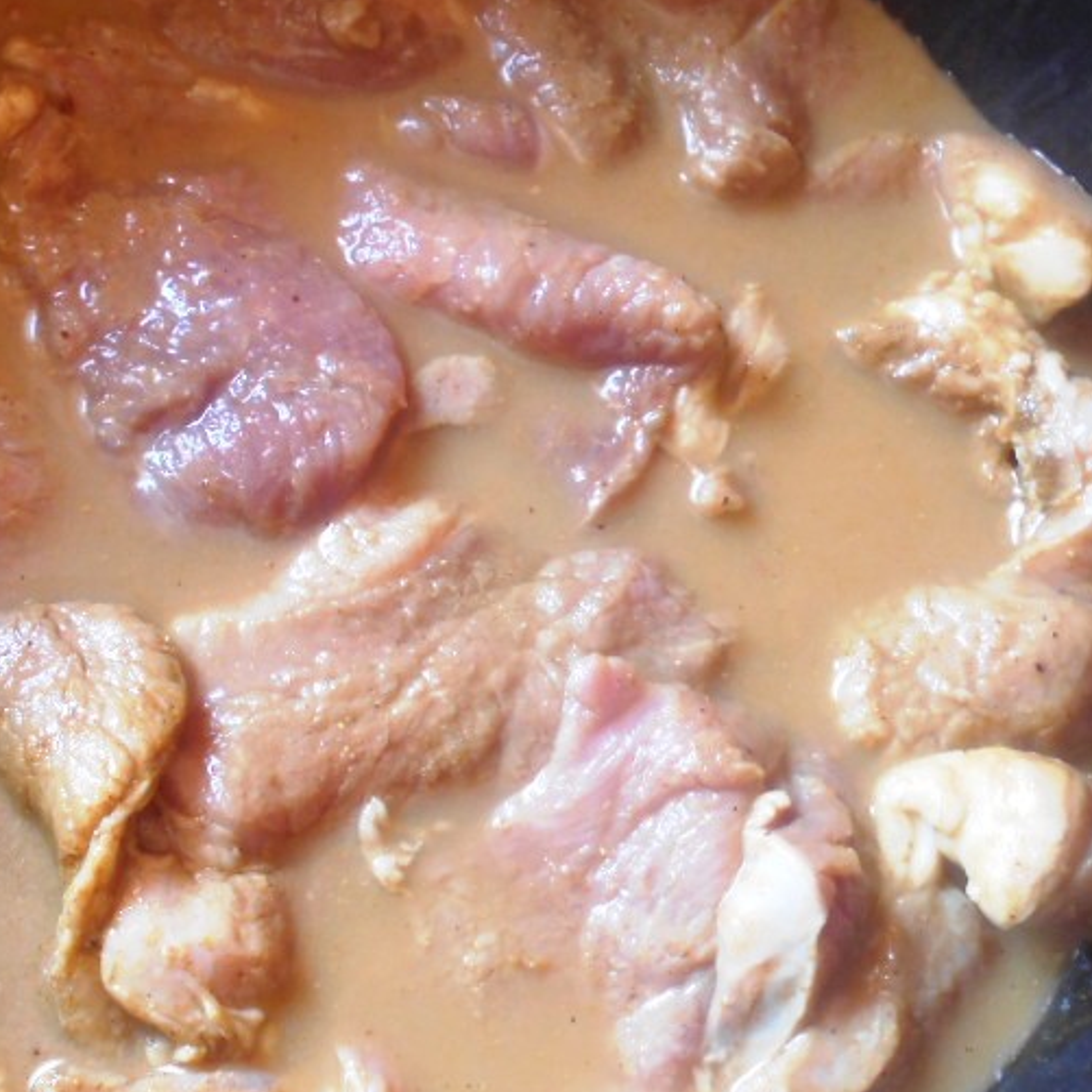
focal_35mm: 47
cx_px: 338
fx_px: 1677
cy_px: 586
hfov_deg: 35.6
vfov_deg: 36.0
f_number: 3.2
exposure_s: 1/30
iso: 160
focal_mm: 4.6
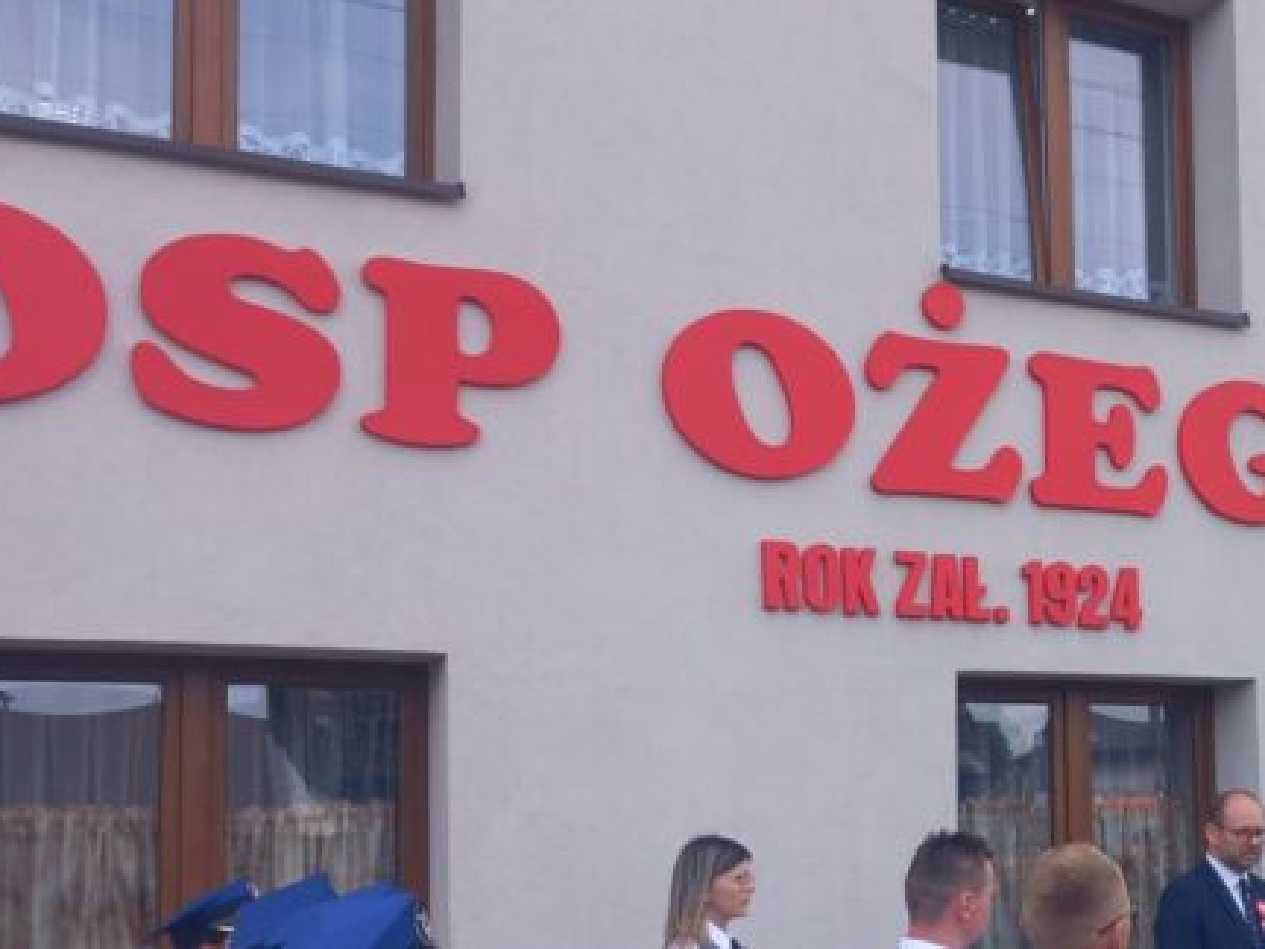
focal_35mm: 48
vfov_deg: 29.8
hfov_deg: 37.8
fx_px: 1754
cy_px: 715
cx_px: 1060
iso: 20
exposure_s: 1/142
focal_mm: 4
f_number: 1.8
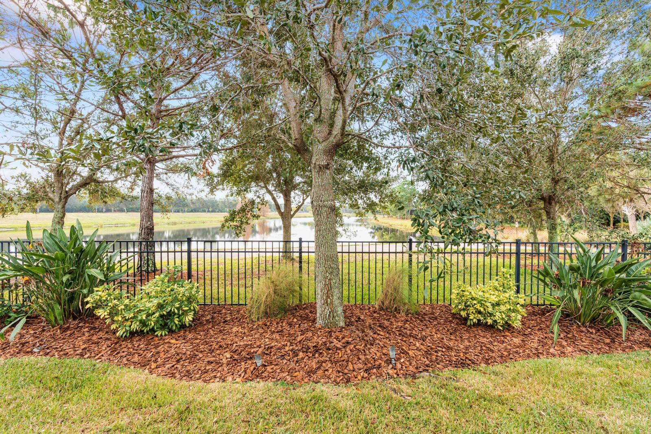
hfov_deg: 96.7
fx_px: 289
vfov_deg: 73.8
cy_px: 217
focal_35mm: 16
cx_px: 326
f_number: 8
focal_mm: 16
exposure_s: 1/160
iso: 250
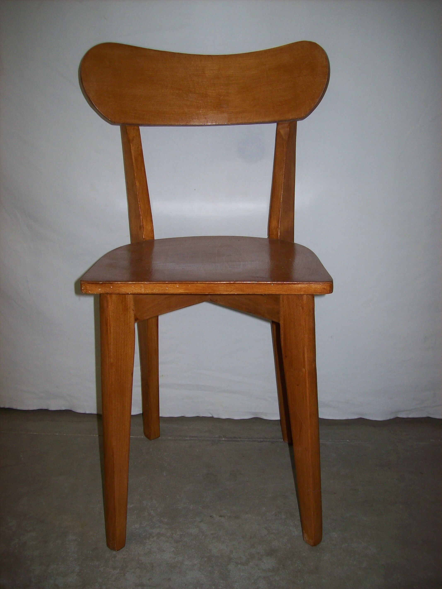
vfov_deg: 51.4
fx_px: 613
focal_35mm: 36
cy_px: 294
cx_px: 221
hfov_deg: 39.6
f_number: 2.7
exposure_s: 1/64
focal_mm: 6
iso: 80
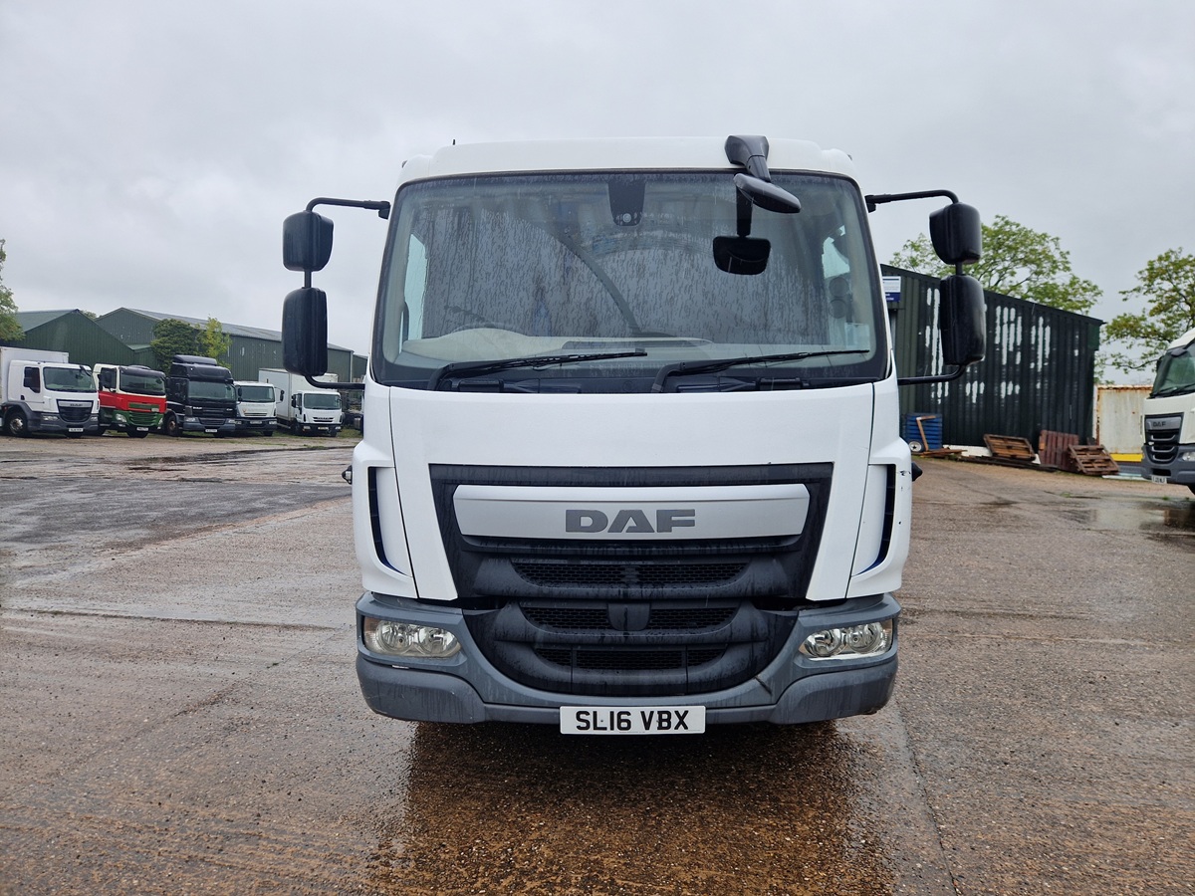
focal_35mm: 23
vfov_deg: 58.9
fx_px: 794
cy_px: 448
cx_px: 598
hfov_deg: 73.9
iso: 50
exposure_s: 1/279
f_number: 1.8
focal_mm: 5.4
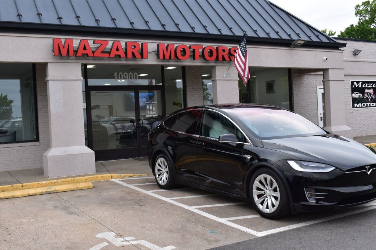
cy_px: 125
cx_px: 188
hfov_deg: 47.9
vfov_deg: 33.0
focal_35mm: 40
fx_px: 423
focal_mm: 27
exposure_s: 1/200
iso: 400
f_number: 10
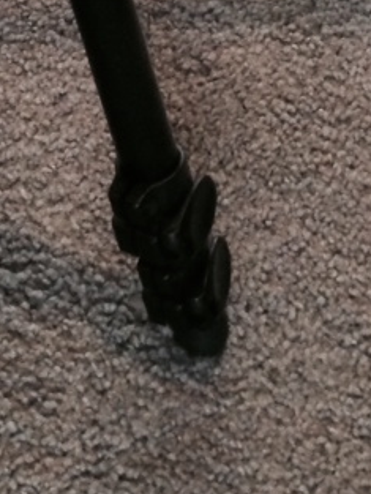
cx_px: -167
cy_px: -497
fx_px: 1928
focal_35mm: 135
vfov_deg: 12.8
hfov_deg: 10.6
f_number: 2.4
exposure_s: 1/20
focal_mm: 4.12
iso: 320
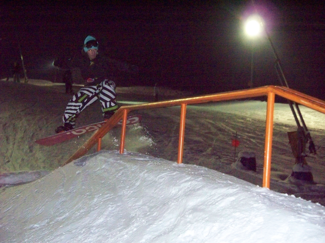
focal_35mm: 61
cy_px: 122
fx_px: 573
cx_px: 162
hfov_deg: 31.7
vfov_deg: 24.0
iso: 1600
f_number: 3.1
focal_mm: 12.89
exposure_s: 1/80
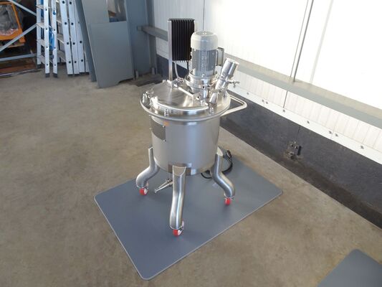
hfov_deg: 71.6
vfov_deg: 56.8
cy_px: 144
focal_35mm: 24
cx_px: 191
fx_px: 265
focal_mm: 4.1
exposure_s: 1/30
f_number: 3.5
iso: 125
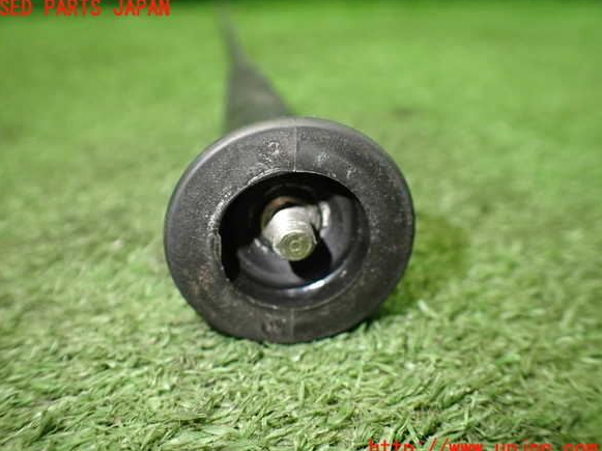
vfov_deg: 45.4
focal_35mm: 31
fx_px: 539
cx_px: 292
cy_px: 229
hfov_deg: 58.4
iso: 640
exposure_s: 1/125
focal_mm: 5.4
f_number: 2.3
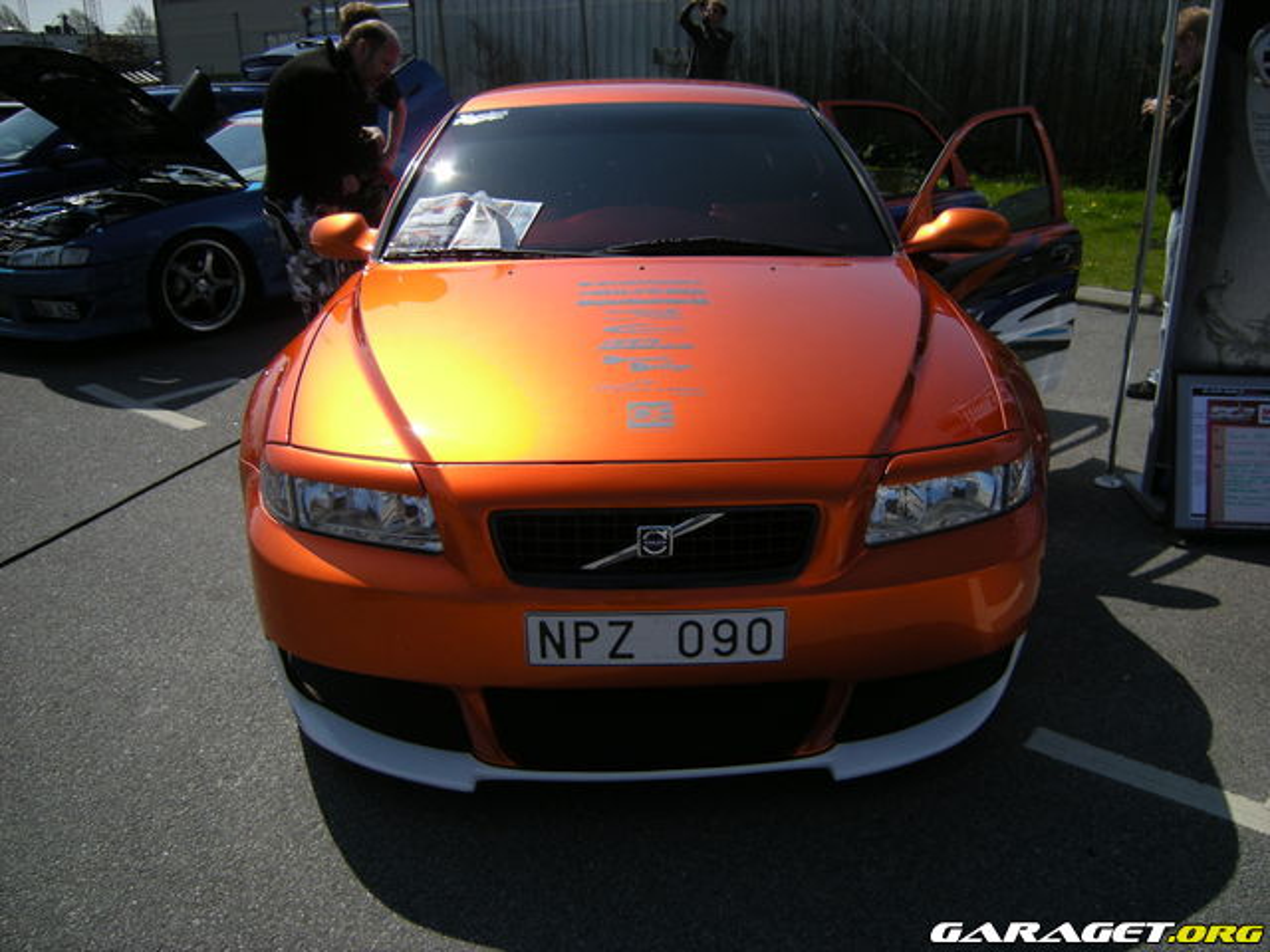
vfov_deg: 49.7
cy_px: 476
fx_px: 1027
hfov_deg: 63.4
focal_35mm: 28
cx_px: 635
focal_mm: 4.7
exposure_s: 1/424
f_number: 5.6
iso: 64
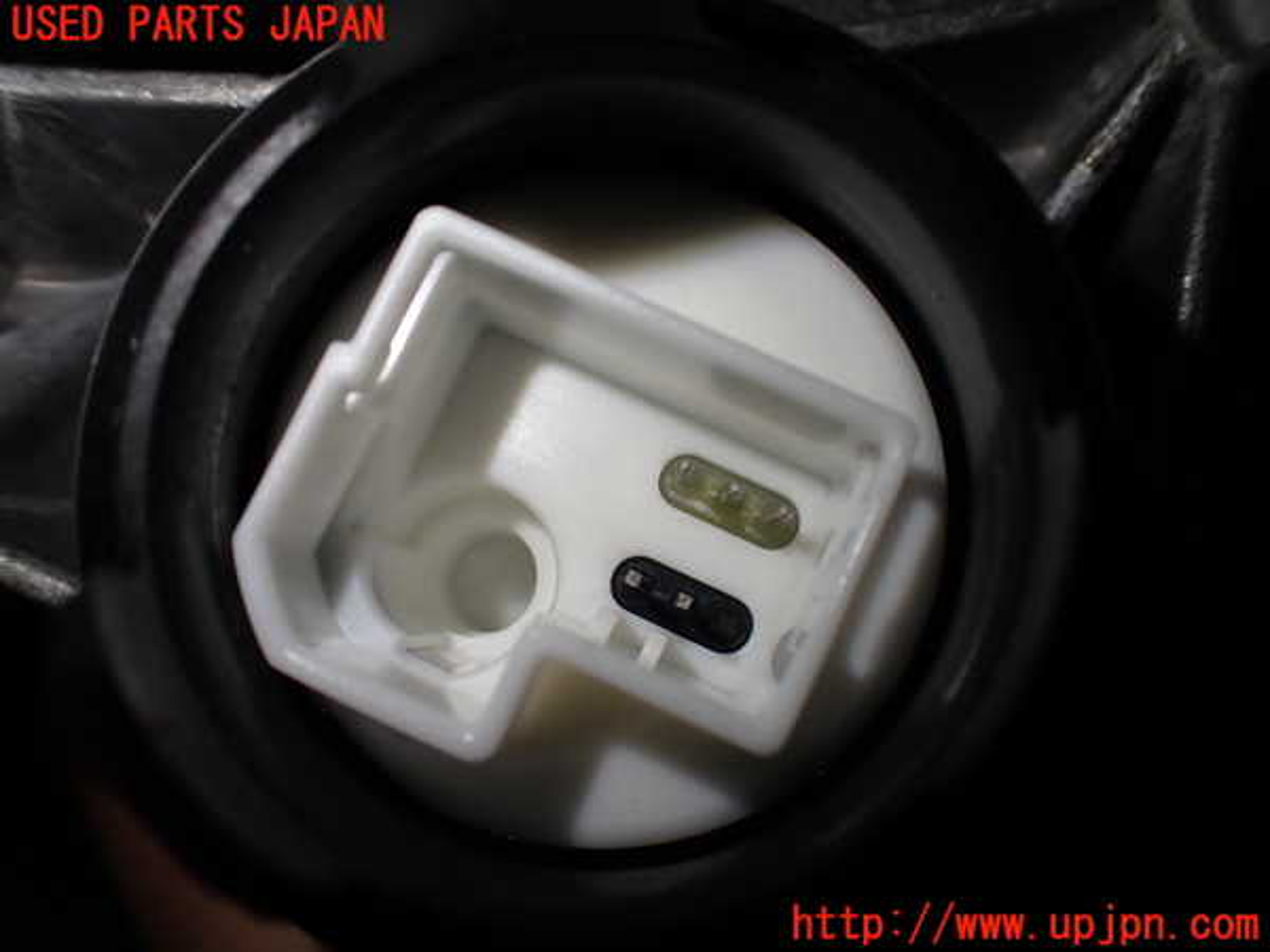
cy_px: 476
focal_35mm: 30
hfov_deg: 60.0
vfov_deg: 46.8
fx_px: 1101
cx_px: 635
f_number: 3.2
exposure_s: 1/125
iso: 100
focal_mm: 5.4
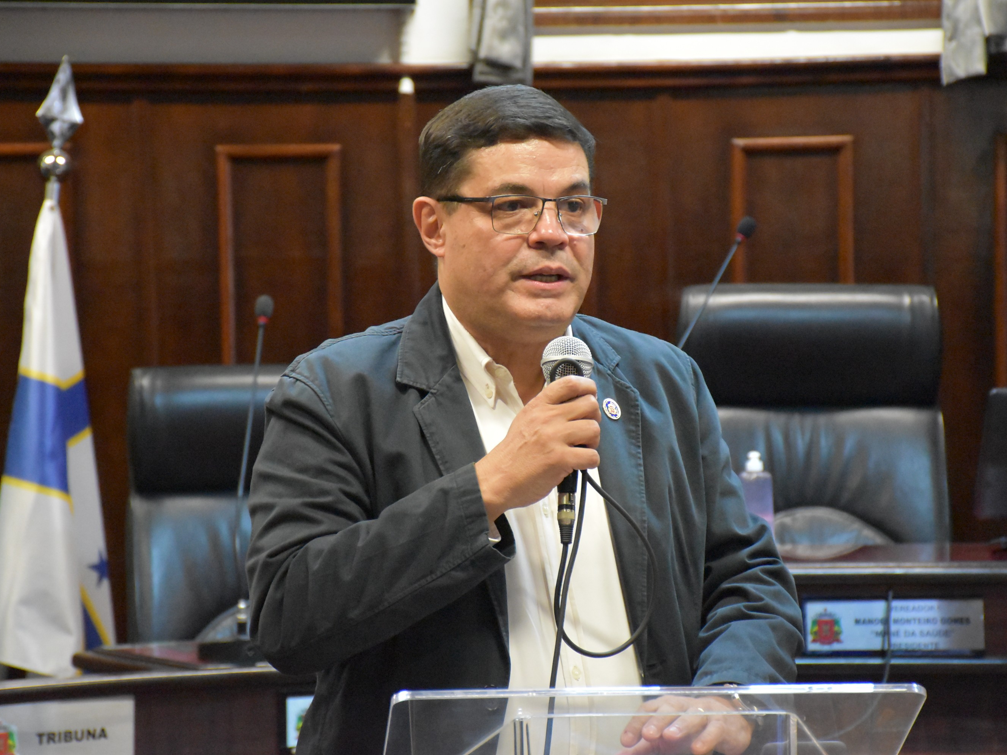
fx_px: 4248
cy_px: 377
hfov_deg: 13.5
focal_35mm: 146
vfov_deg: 10.2
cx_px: 530
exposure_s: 1/125
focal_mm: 90
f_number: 5.3
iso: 9000
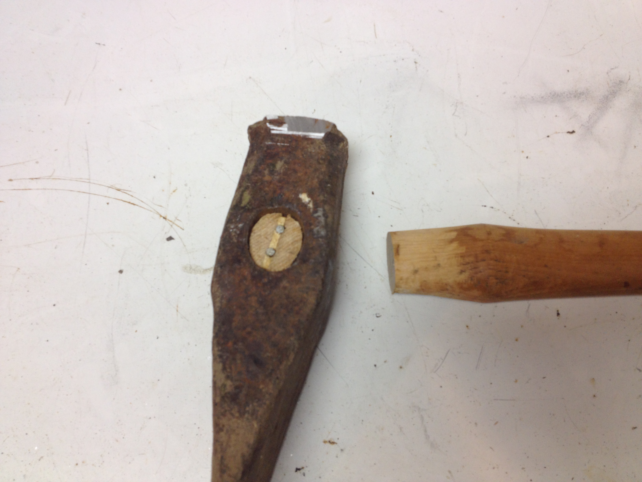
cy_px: 241
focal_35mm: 35
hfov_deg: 52.6
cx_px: 321
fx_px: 649
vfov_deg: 40.7
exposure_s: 1/20
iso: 64
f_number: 2.4
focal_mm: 4.28
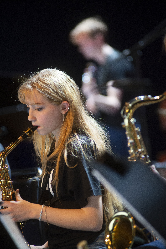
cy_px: 124
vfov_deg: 10.3
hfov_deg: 6.9
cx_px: 83
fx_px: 1382
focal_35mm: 200
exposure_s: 1/250
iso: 1600
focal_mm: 200
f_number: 2.8
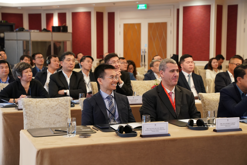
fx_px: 480
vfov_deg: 19.5
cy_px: 82
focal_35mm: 70
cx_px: 124
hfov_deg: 28.8
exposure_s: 1/100
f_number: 4
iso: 2000
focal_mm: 70
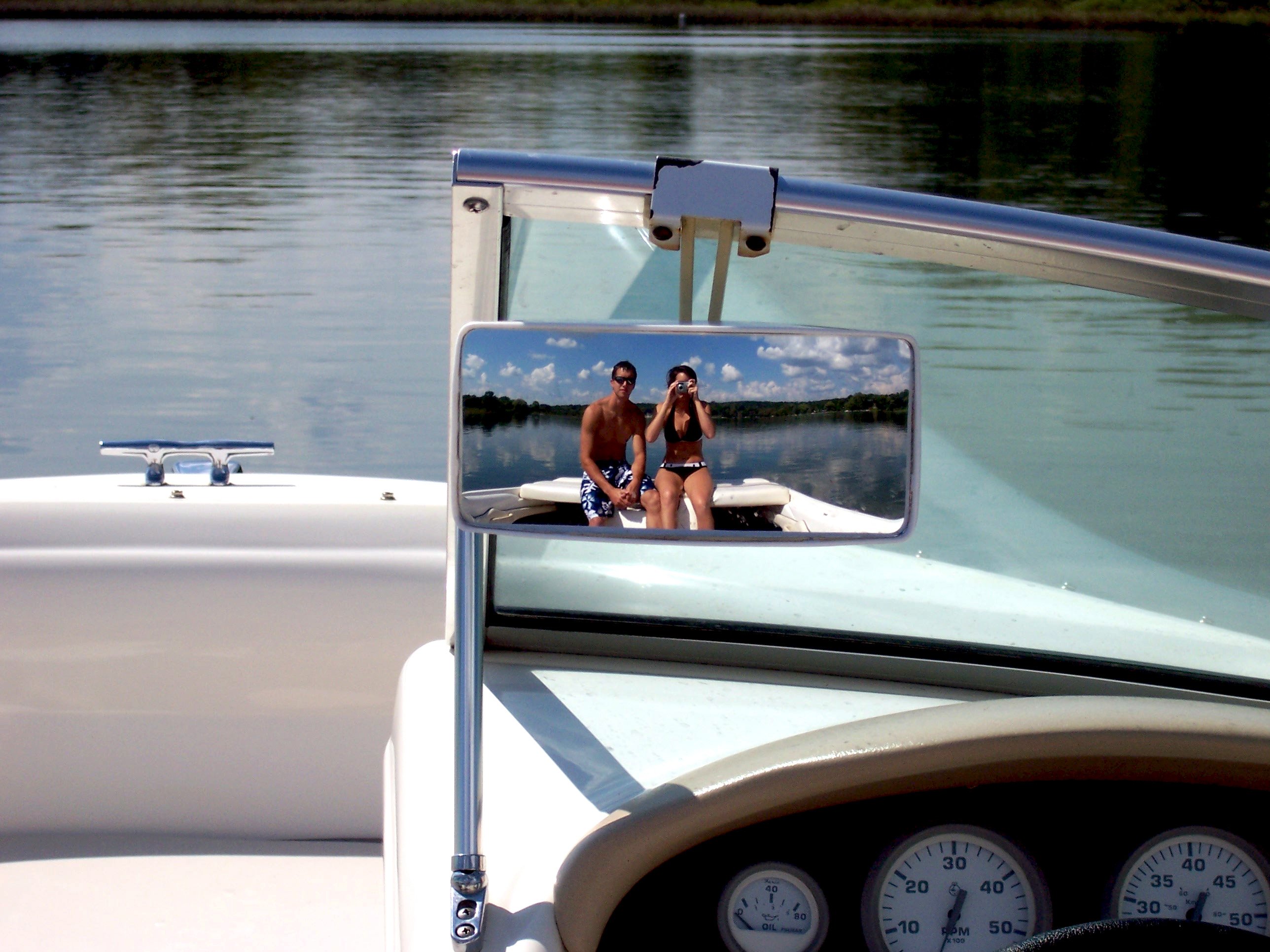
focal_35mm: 132
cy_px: 476
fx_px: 4843
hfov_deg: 14.9
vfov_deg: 11.2
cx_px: 635
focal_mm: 22
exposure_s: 1/750
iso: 80
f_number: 6.7
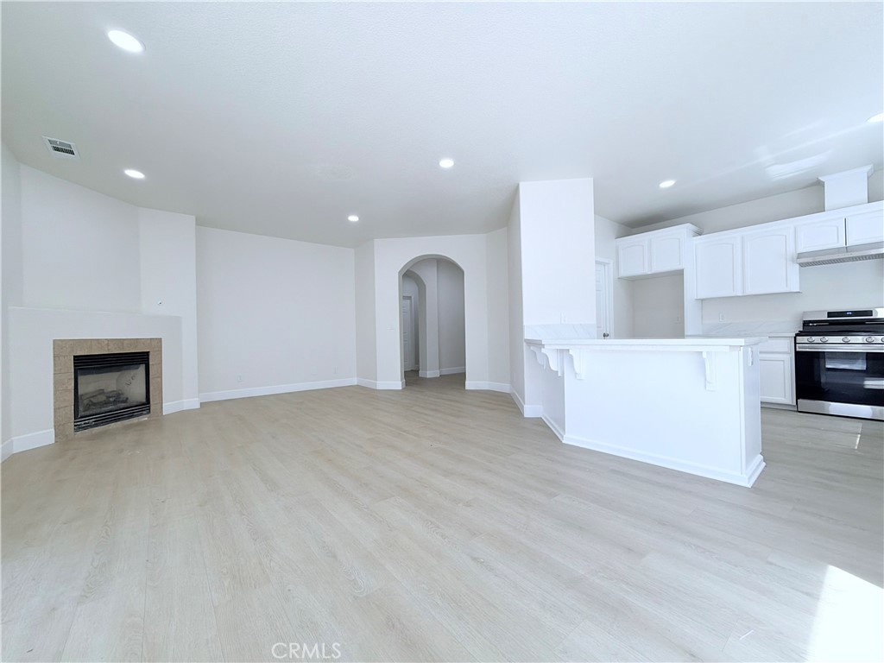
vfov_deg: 85.7
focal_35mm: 14
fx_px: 358
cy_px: 332
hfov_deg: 102.1
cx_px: 442
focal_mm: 2.22
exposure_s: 1/120
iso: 64
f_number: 2.2
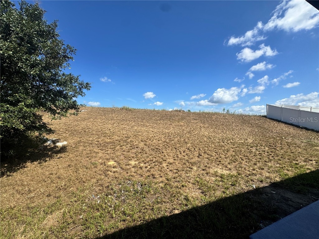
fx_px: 129
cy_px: 120
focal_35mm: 14
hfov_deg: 102.1
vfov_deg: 85.7
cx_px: 160
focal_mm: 2.22
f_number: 2.2
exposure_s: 1/2584
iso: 40
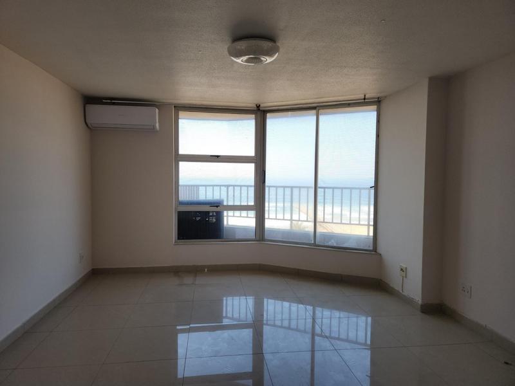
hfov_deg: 73.9
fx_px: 342
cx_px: 258
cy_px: 193
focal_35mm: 23
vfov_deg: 58.9
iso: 20
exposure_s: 1/217
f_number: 1.8
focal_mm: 5.4
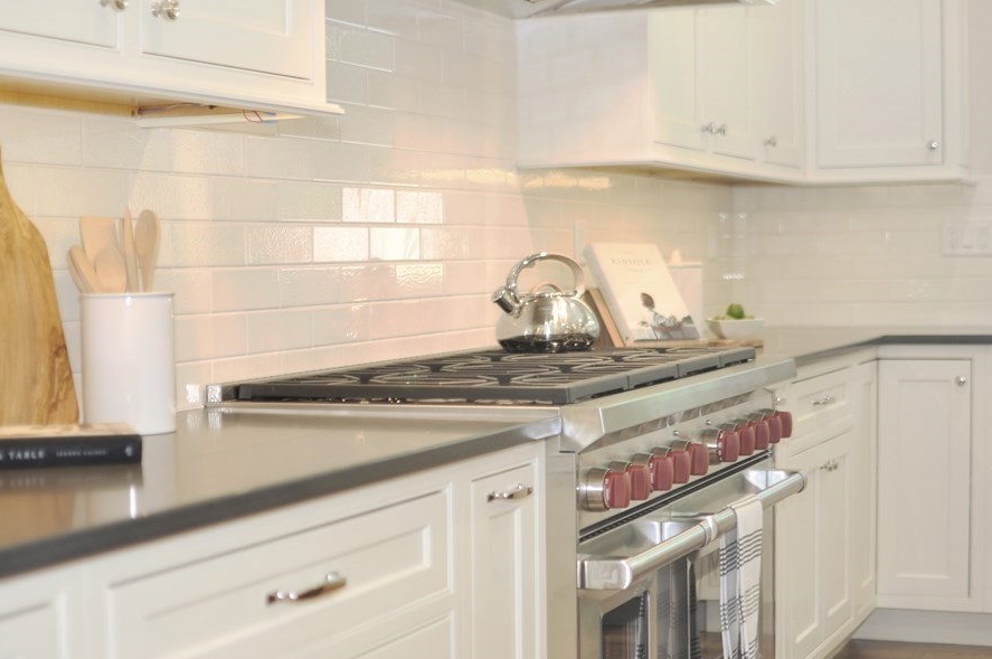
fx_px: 1667
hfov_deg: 33.1
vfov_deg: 22.4
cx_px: 476
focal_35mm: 61
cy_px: 342
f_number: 2
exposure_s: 1/60
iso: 100
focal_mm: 35
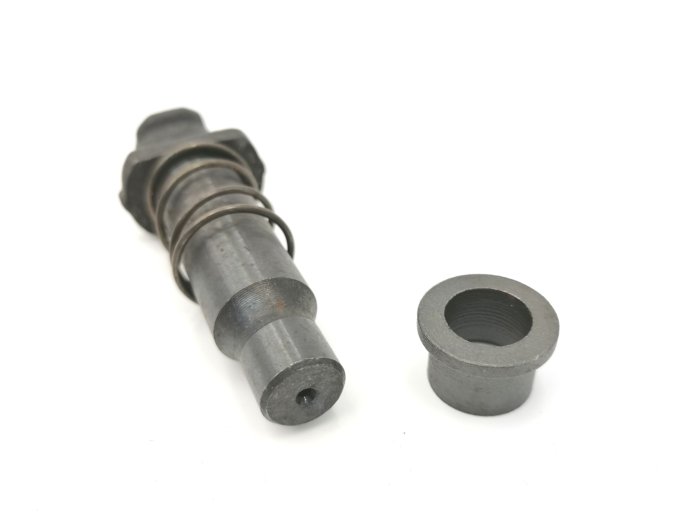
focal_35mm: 30
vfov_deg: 46.8
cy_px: 262
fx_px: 605
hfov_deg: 60.0
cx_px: 349
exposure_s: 1/100
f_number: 1.8
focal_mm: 5.3
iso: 64
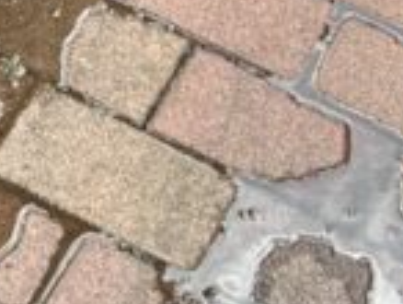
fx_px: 1959
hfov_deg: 11.7
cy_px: -307
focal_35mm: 168
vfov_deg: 8.4
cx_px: 179
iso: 80
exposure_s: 1/634
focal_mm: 6.86
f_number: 1.78
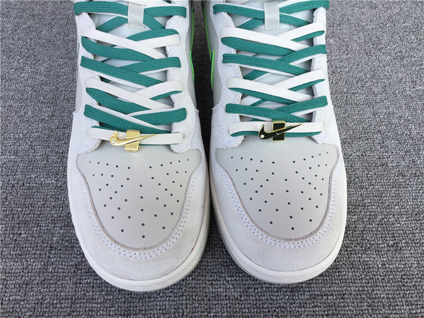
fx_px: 380
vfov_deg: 45.4
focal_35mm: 31
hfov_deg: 58.4
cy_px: 159
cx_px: 212
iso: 25
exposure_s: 1/382
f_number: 2.4
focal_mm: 3.3
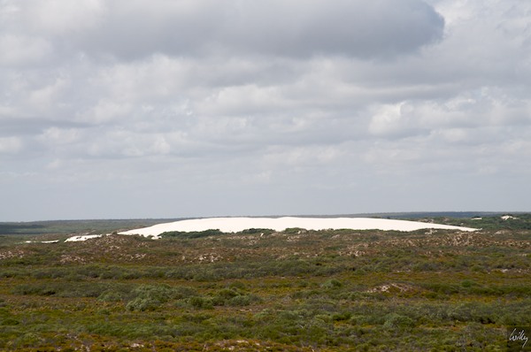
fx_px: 1878
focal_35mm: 128
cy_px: 176
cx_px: 266
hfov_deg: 16.1
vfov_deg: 10.7
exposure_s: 1/500
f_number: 11
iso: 320
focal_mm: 85
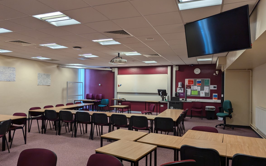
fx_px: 188
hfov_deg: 70.4
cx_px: 132
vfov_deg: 47.6
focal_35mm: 26
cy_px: 89
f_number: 1.85
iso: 53
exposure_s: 1/50
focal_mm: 6.81
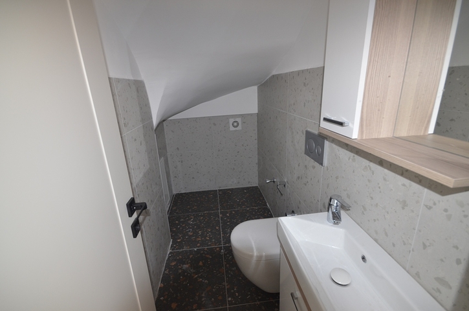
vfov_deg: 69.4
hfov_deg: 92.6
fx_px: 224
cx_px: 234
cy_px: 156
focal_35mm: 17
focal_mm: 11.5
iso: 400
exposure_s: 1/60
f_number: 7.1
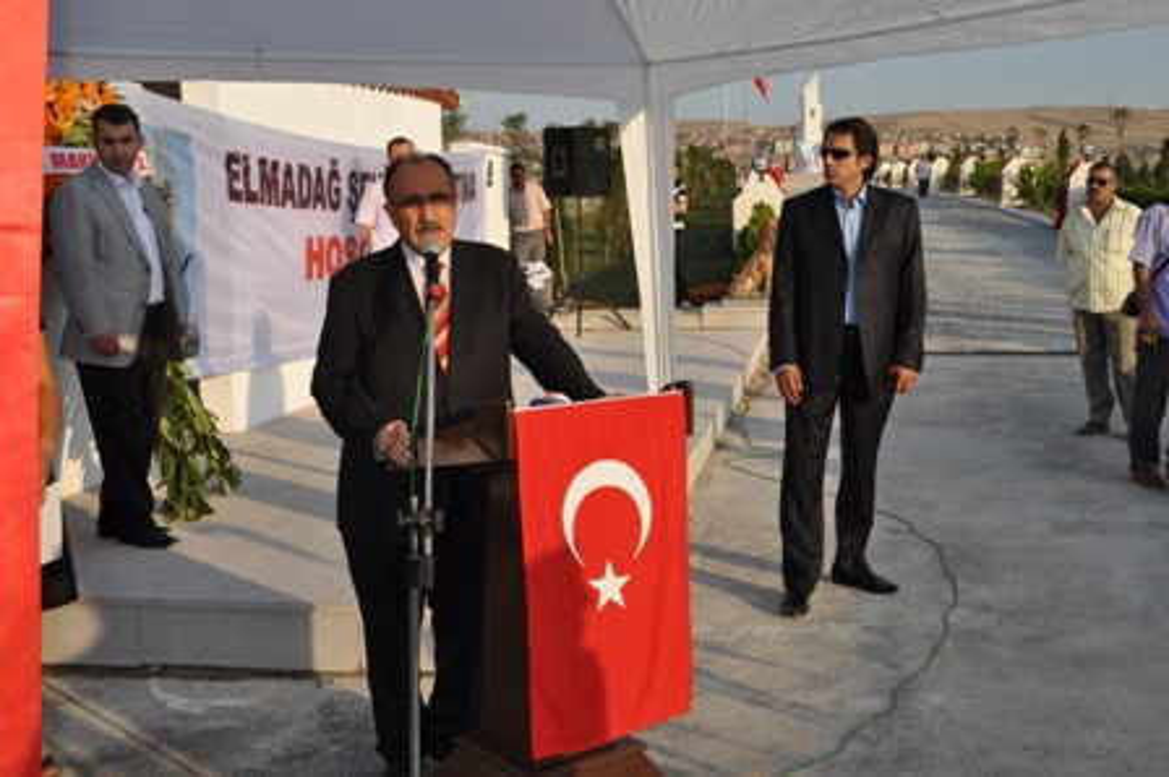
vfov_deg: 30.8
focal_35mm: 44
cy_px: 388
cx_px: 584
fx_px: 1411
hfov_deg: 45.0
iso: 200
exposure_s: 1/200
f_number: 10
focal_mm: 29
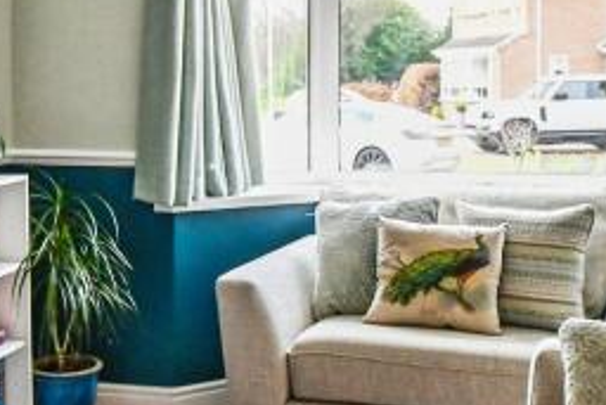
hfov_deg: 33.4
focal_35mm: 60
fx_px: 1011
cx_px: 286
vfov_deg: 22.6
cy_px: 134
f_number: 5.6
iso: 800
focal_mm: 10
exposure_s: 1/80
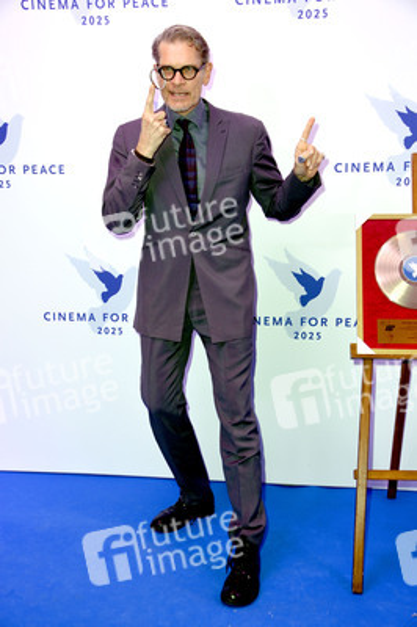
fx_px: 783
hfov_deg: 29.8
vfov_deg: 43.6
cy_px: 314
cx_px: 208
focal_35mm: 45
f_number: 5.6
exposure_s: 1/250
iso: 800
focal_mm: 45
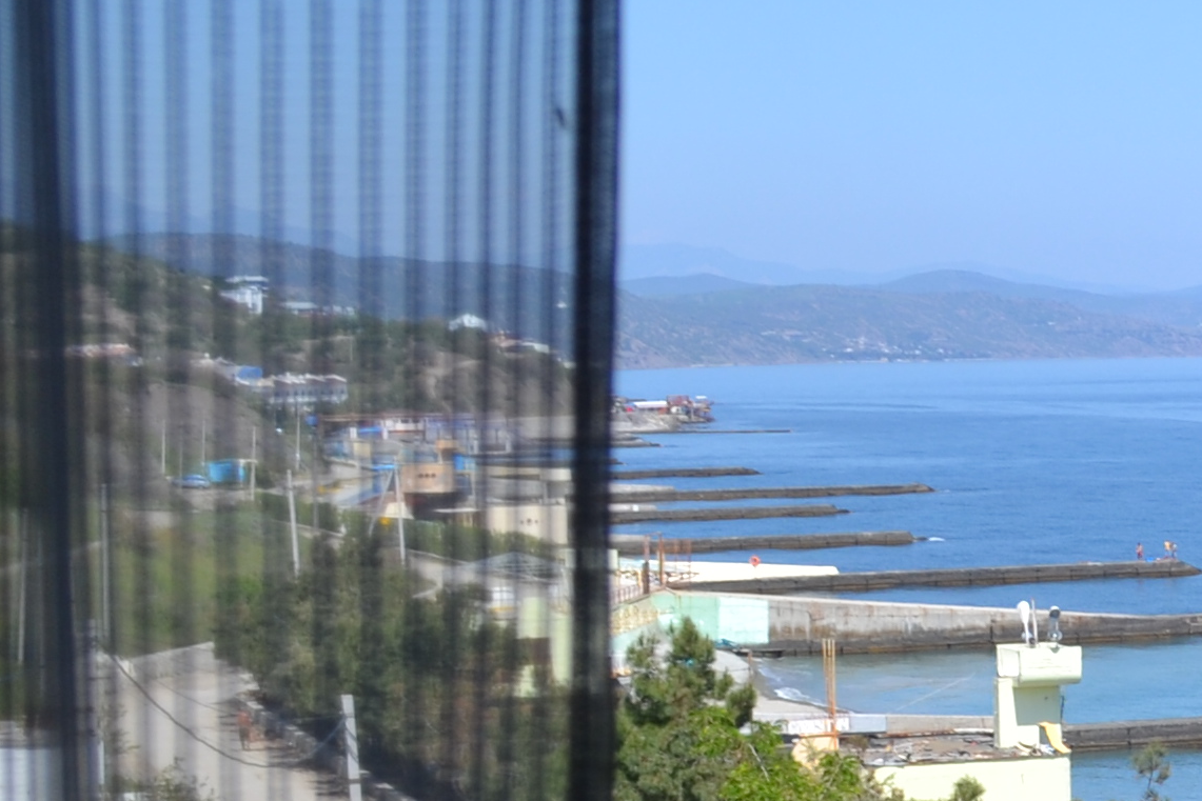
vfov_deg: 12.5
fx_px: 3640
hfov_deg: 16.7
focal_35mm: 109
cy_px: 570
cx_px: 1894
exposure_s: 1/200
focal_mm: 18
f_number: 7.1
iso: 100
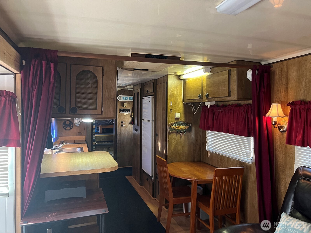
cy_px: 116
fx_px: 234
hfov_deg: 67.3
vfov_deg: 53.1
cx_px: 156
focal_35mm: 26
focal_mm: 5.7
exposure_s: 1/60
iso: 500
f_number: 1.5
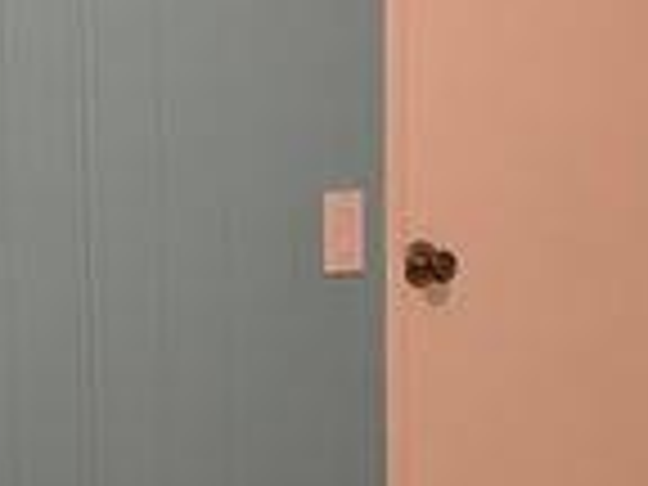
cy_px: 495
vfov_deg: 10.4
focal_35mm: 142
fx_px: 2658
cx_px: 400
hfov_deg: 13.9
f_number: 1.68
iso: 198
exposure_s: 1/24
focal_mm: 6.9
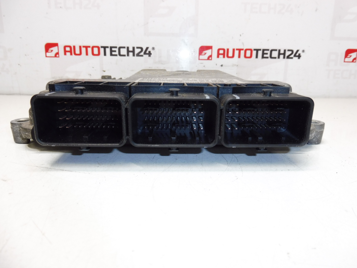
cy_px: 134
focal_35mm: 24
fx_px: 248
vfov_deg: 56.8
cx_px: 178
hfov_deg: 71.6
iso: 200
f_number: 4
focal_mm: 4.3
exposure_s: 1/60
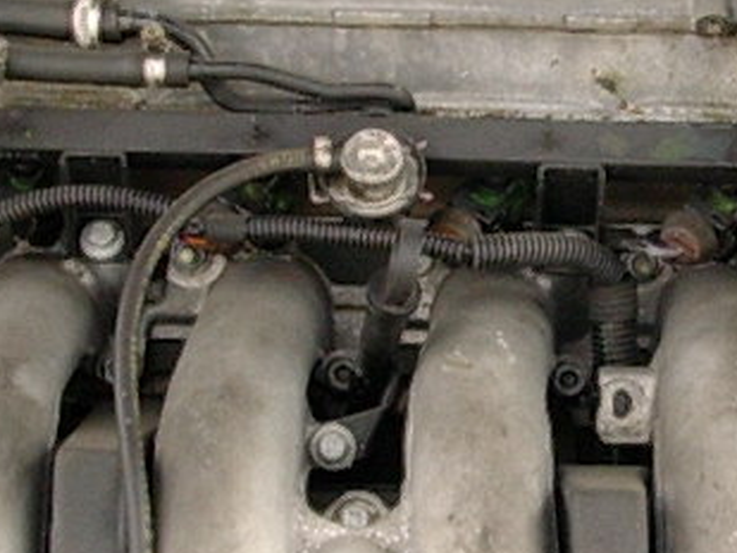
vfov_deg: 10.0
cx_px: 599
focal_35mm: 149
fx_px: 3174
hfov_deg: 13.2
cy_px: 319
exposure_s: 1/152
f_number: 2.9
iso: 70
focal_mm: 6.7
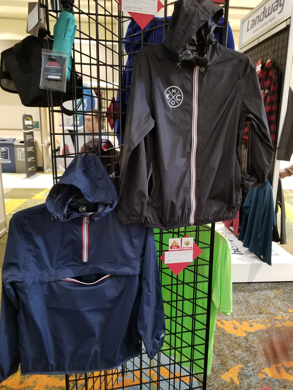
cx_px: 146
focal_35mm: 26
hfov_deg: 53.1
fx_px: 293
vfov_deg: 67.3
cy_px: 195
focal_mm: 4.25
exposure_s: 1/30
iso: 200
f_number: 1.7
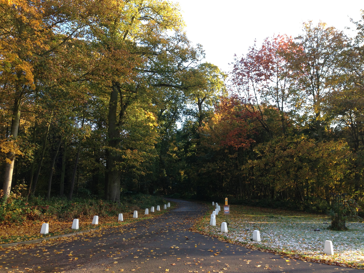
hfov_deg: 55.4
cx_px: 182
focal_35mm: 33
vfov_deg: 42.9
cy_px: 136
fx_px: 347
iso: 50
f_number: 2.4
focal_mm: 4.13
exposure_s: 1/128
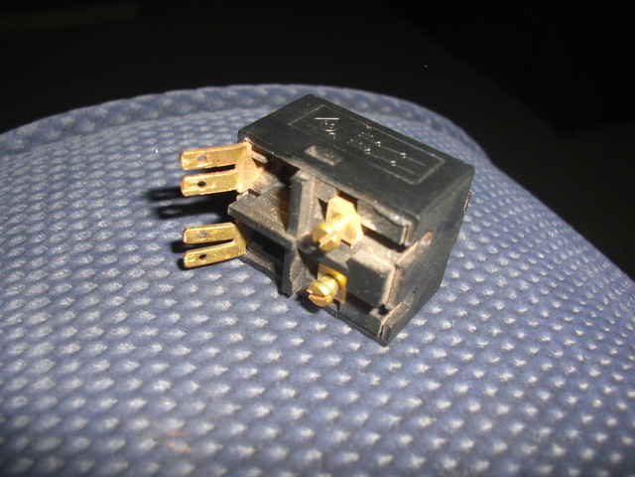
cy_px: 238
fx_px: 660
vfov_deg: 39.7
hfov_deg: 51.4
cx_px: 318
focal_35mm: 36
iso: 50
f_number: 7.9
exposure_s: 1/60
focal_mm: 6.3
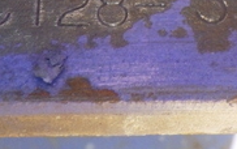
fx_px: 614
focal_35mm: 95
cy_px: -38
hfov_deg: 21.8
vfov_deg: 13.4
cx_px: 132
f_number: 3.8
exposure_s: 1/60
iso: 250
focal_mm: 6.1
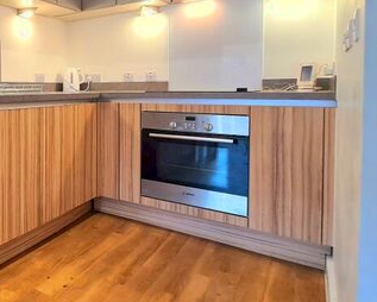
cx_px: -26
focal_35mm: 28
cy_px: 100
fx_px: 313
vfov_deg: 50.6
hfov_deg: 47.4
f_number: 2.2
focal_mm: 2.22
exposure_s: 1/50
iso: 250
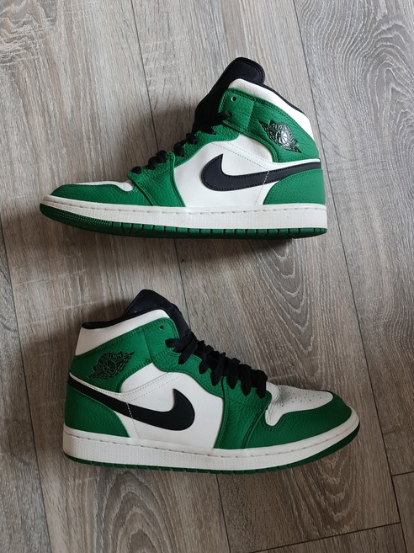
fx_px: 415
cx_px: 210
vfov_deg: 67.3
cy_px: 276
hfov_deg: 53.0
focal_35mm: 26
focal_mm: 7
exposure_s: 1/100
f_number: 1.8
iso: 1600
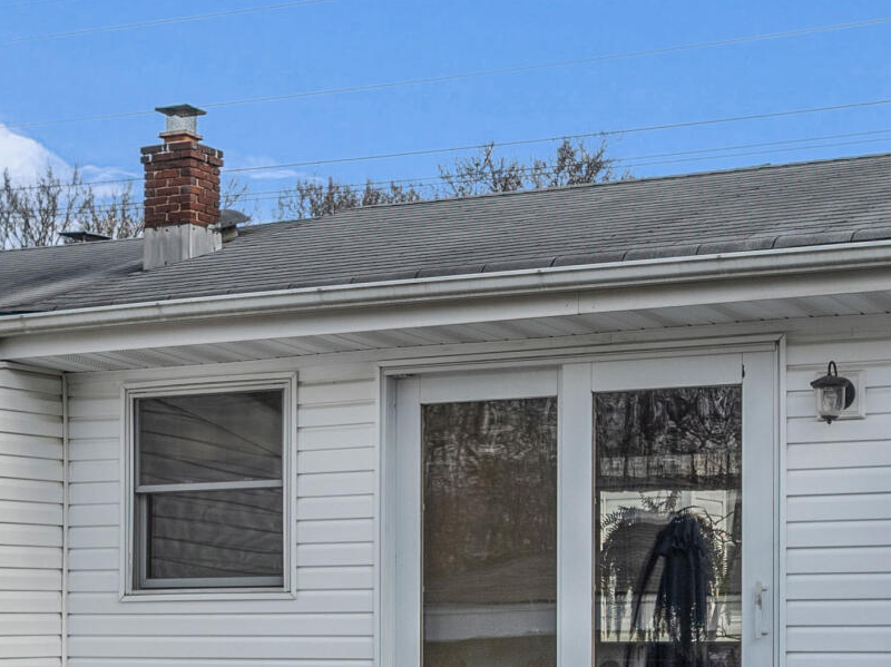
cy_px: 632
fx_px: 2315
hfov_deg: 21.8
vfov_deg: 16.1
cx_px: 391
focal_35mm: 90
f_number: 2.8
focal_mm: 12.29
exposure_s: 1/1000
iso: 130
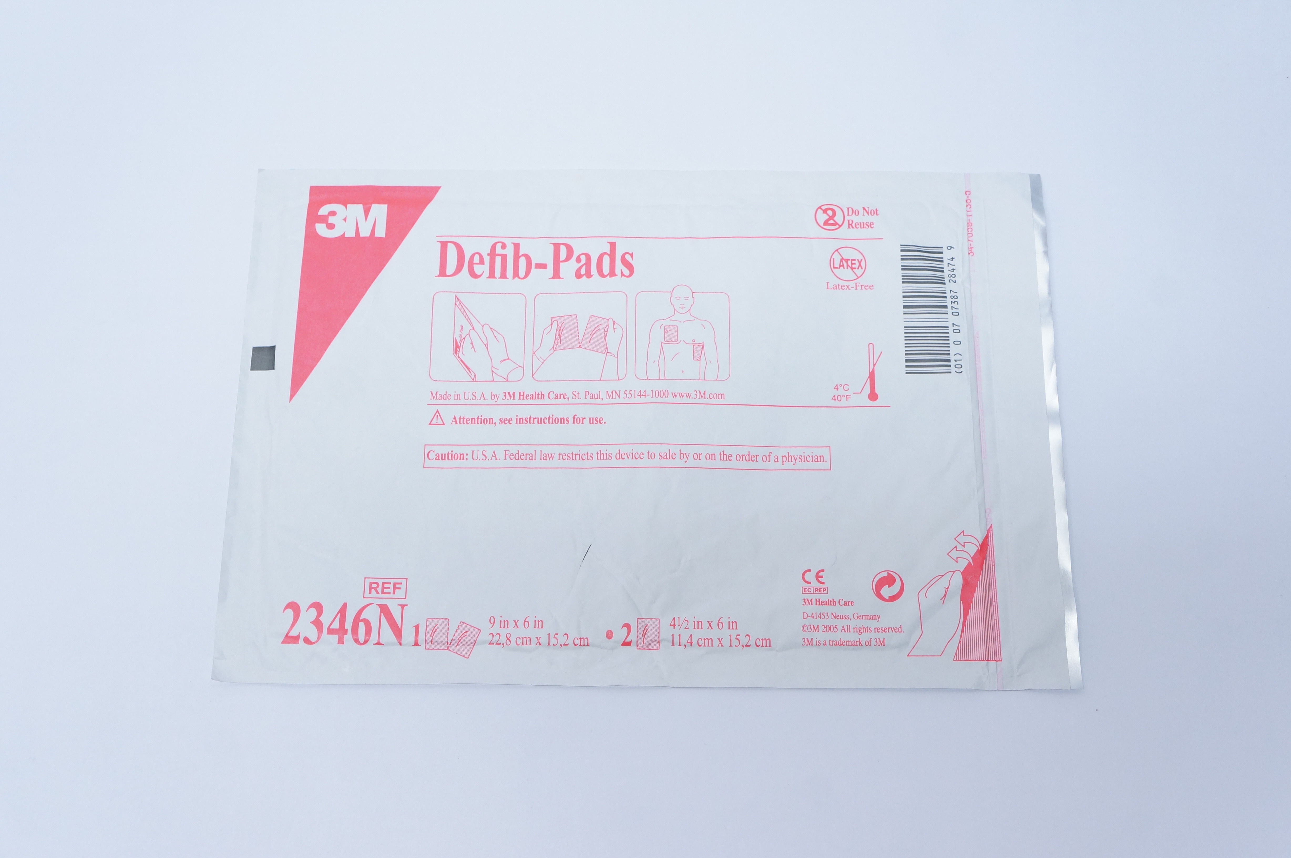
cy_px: 429
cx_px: 646
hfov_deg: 55.2
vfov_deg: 38.3
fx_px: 1236
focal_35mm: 34
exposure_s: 1/60
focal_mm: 23
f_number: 6.3
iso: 800
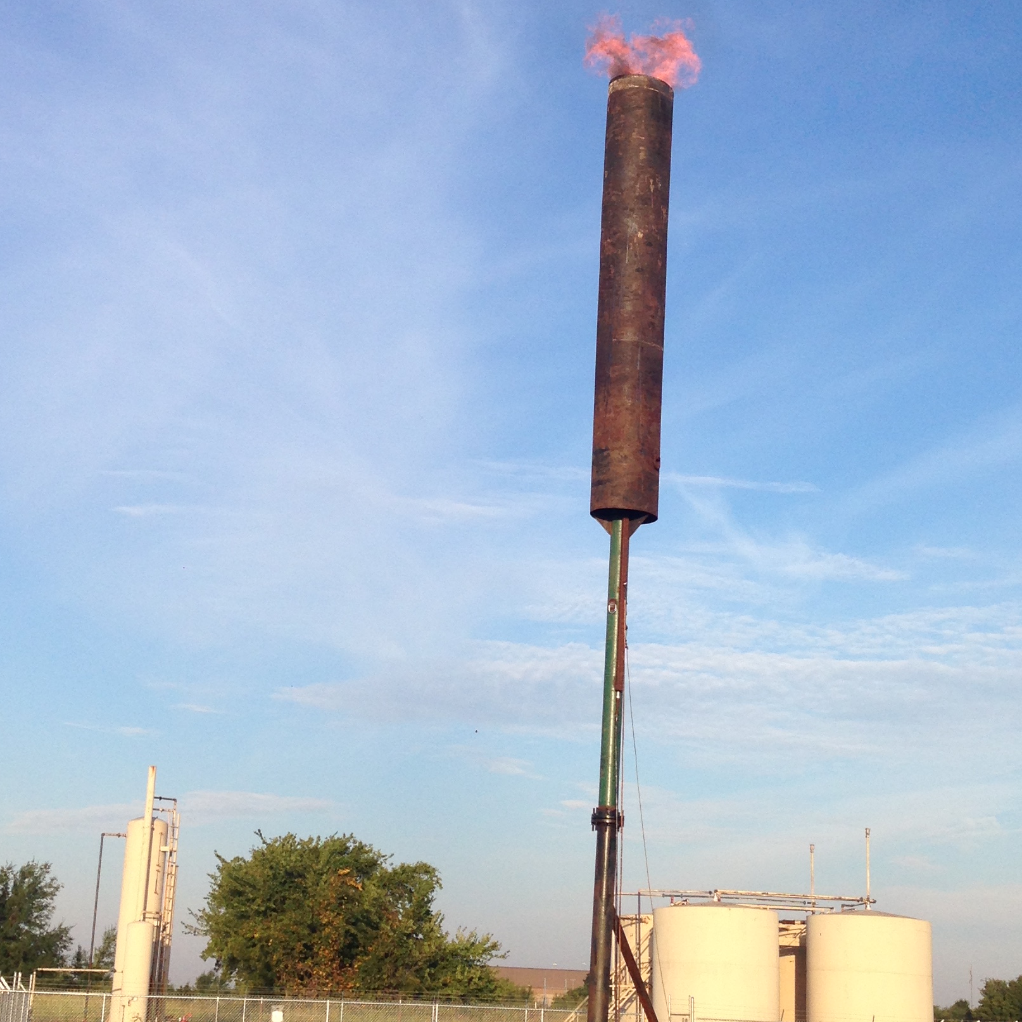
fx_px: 1971
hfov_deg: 29.0
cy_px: 453
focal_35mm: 59
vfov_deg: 29.1
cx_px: 593
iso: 50
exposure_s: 1/1004
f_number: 2.4
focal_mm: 4.12
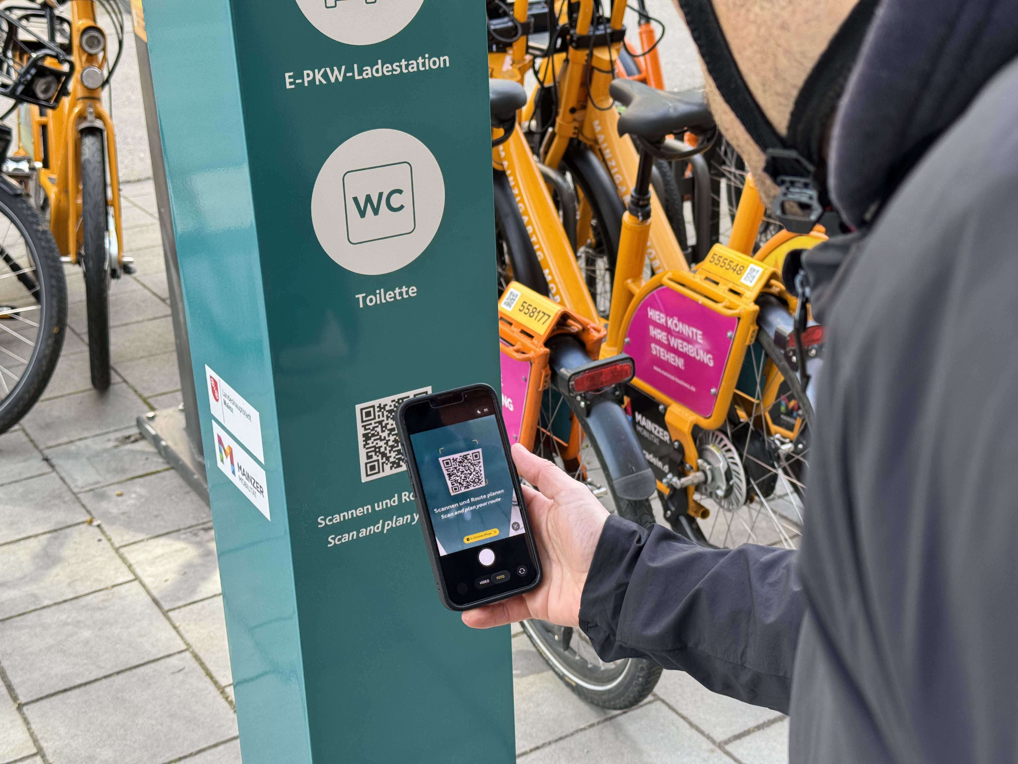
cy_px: 382
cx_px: 509
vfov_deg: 30.3
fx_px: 1412
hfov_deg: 39.7
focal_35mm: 48
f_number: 1.78
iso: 50
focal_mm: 6.76
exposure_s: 1/159
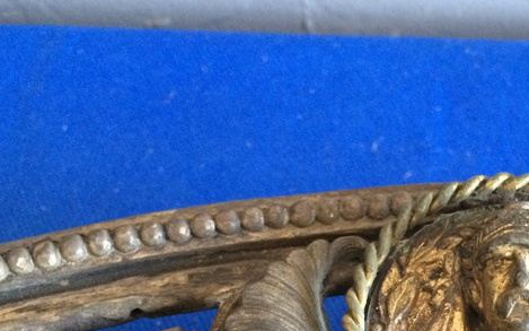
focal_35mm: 61
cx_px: 444
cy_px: 336
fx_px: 879
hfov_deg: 32.3
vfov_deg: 20.6
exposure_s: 1/30
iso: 320
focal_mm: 4.12
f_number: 2.2
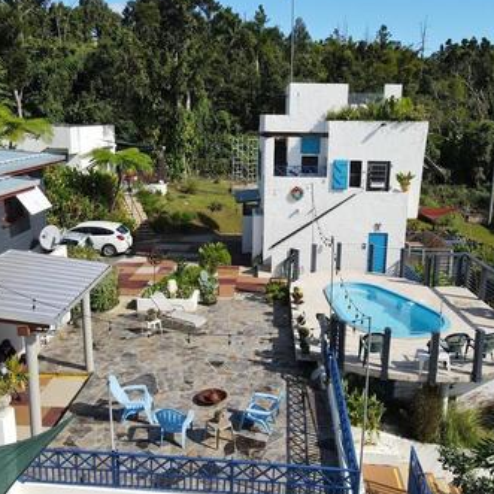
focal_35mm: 32
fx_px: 517
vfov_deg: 51.1
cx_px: 246
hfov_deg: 51.1
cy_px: 235
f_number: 2.8
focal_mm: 4.5
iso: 100
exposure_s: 1/640
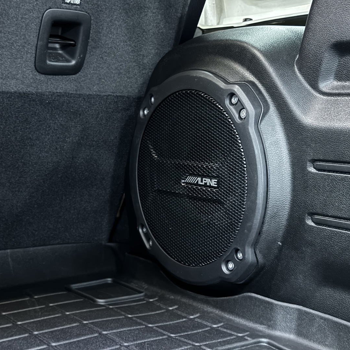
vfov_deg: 30.0
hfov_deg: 30.0
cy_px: 174
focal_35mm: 57
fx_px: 652
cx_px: 186
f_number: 1.78
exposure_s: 1/9
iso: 640
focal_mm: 6.86
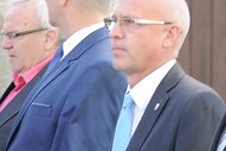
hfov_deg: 6.9
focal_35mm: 300
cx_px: 173
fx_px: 1883
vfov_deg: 4.6
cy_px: 140
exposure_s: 1/160
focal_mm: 45
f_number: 6.3
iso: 400
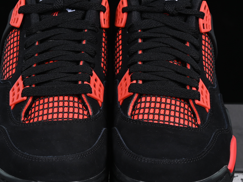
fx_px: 1018
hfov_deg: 13.6
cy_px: 119
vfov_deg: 10.2
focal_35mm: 145
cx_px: 103
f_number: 6.3
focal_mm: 50
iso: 160
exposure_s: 1/60
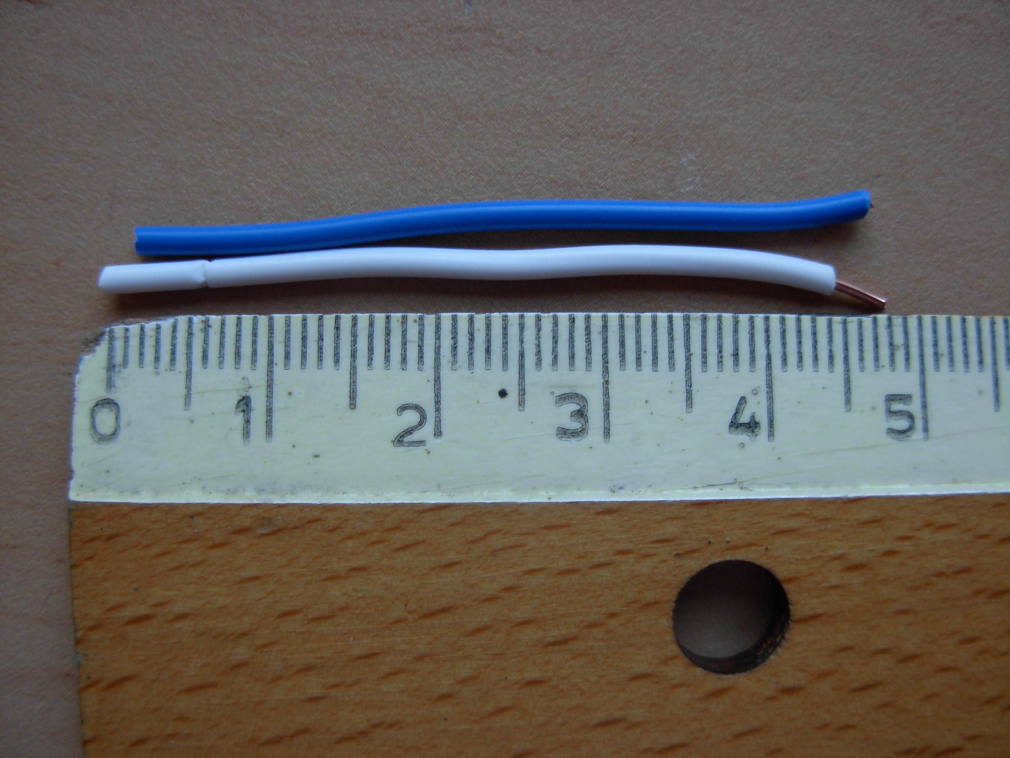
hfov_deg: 49.0
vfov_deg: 37.7
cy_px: 379
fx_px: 1109
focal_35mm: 38
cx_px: 505
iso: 79
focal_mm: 6.3
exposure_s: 1/46.5
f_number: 2.9
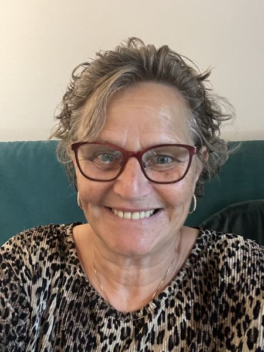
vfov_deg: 60.0
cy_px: 176
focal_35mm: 30
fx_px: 305
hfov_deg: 46.8
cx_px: 132
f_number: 2.2
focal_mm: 2.71
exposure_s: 1/17
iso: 640
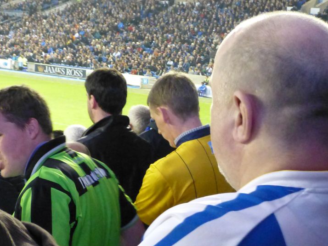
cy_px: 170
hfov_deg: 24.6
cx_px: 224
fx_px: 748
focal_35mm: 79
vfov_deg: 18.6
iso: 1600
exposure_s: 1/25
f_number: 4.2
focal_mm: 8.5
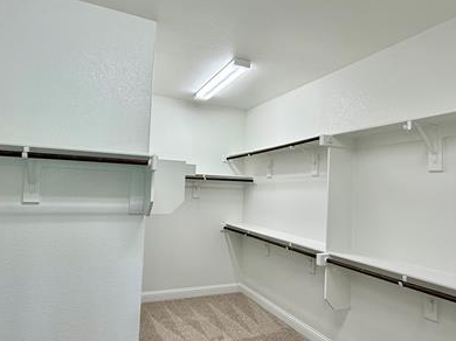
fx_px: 303
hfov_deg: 73.9
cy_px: 173
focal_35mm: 23
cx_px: 220
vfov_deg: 58.8
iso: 80
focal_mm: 2.22
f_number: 2.2
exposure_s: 1/120
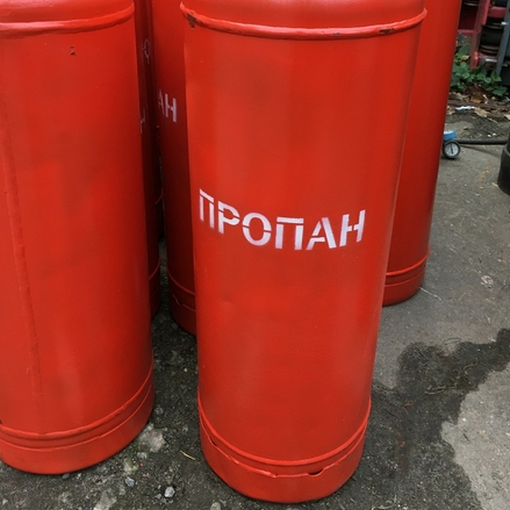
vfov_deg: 46.7
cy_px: 186
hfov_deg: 47.2
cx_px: 260
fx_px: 583
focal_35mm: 35
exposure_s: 1/33
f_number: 2.2
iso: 64
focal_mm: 4.15
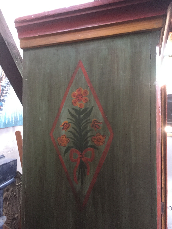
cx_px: 86
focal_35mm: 29
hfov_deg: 48.2
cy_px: 114
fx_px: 192
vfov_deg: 61.7
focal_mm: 4.15
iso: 320
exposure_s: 1/17
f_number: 2.2
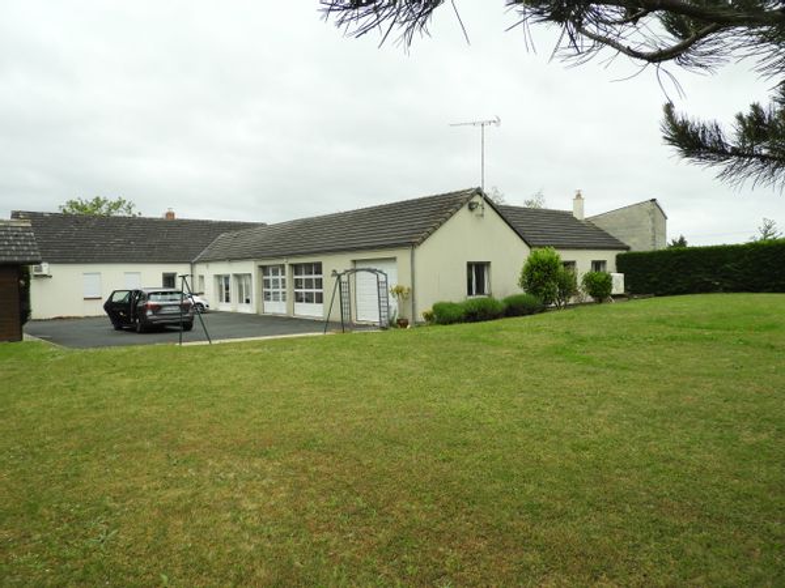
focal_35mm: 24
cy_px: 294
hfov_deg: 71.6
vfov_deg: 56.8
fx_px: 544
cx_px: 392
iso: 100
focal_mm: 4.3
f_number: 3.3
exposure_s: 1/500
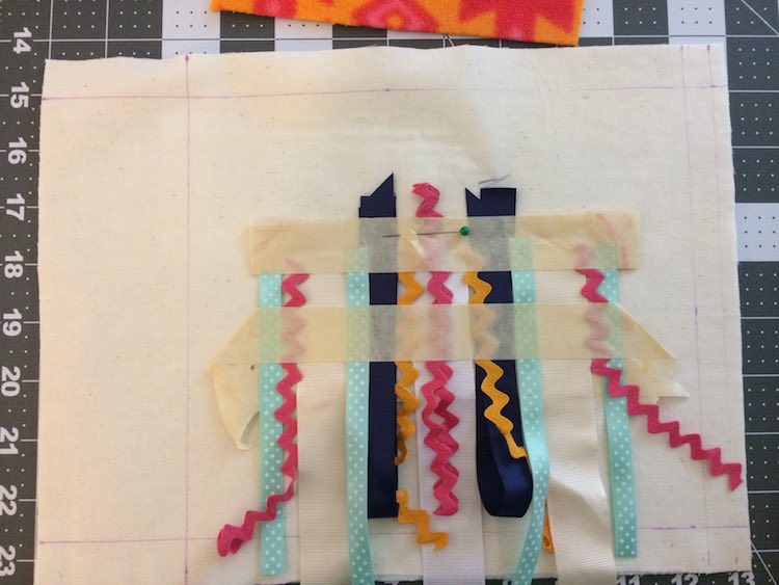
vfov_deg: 48.3
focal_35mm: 29
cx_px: 390
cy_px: 292
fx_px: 653
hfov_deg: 61.6
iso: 320
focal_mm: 4.15
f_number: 2.2
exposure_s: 1/20
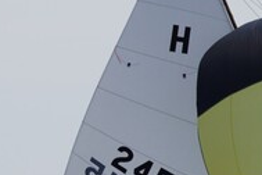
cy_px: 26
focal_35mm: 1863
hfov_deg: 1.1
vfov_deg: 0.7
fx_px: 13558
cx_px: 212
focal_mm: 293
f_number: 5.6
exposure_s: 1/1250
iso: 160
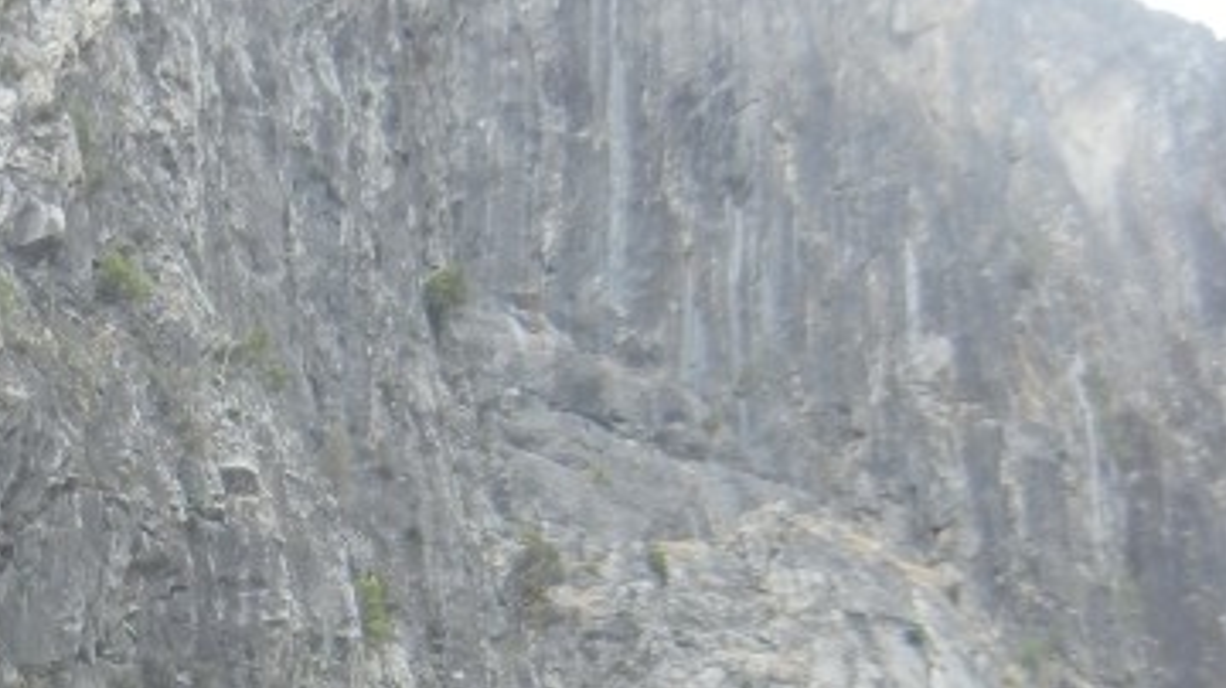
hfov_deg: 22.3
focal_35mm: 93
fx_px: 3022
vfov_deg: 12.8
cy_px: 695
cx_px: 68
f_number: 3.5
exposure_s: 1/296
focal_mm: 5.4
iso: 160
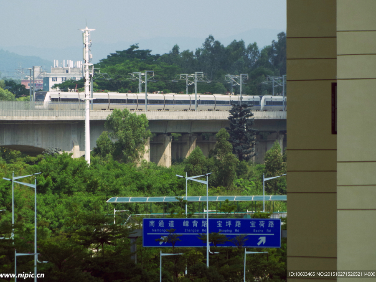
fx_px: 5333
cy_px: 141
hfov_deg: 4.0
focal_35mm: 491
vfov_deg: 3.0
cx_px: 170
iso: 280
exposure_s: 1/1000
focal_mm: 300
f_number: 8
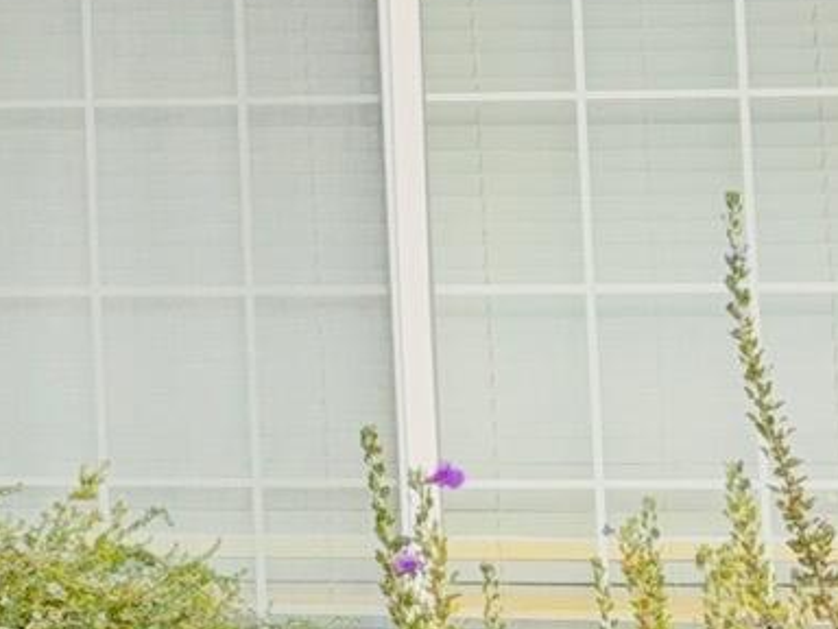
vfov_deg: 11.5
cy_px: 107
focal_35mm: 128
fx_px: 3099
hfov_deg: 12.4
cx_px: -1124
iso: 80
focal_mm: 6.76
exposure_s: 1/1156
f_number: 1.78
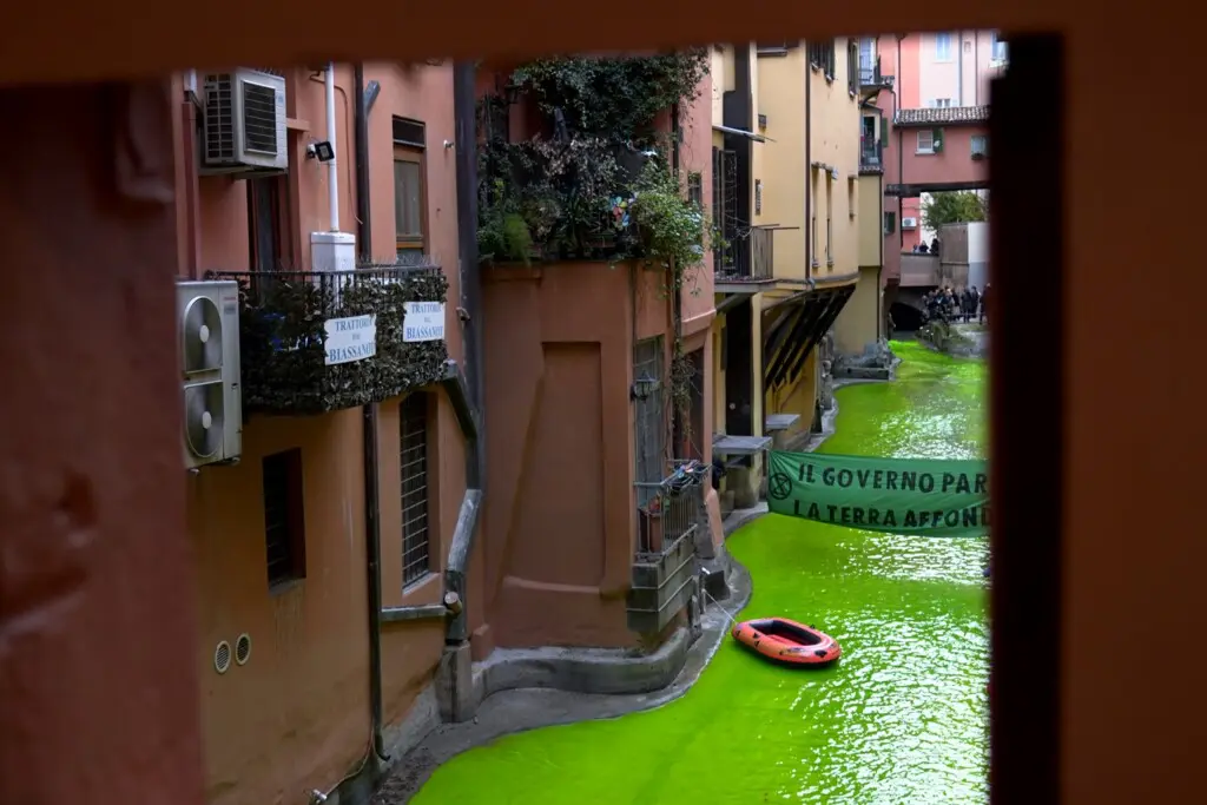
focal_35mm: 42
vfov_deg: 31.9
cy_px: 402
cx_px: 604
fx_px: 1408
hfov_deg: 46.4
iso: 800
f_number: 2.8
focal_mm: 28
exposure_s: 1/320
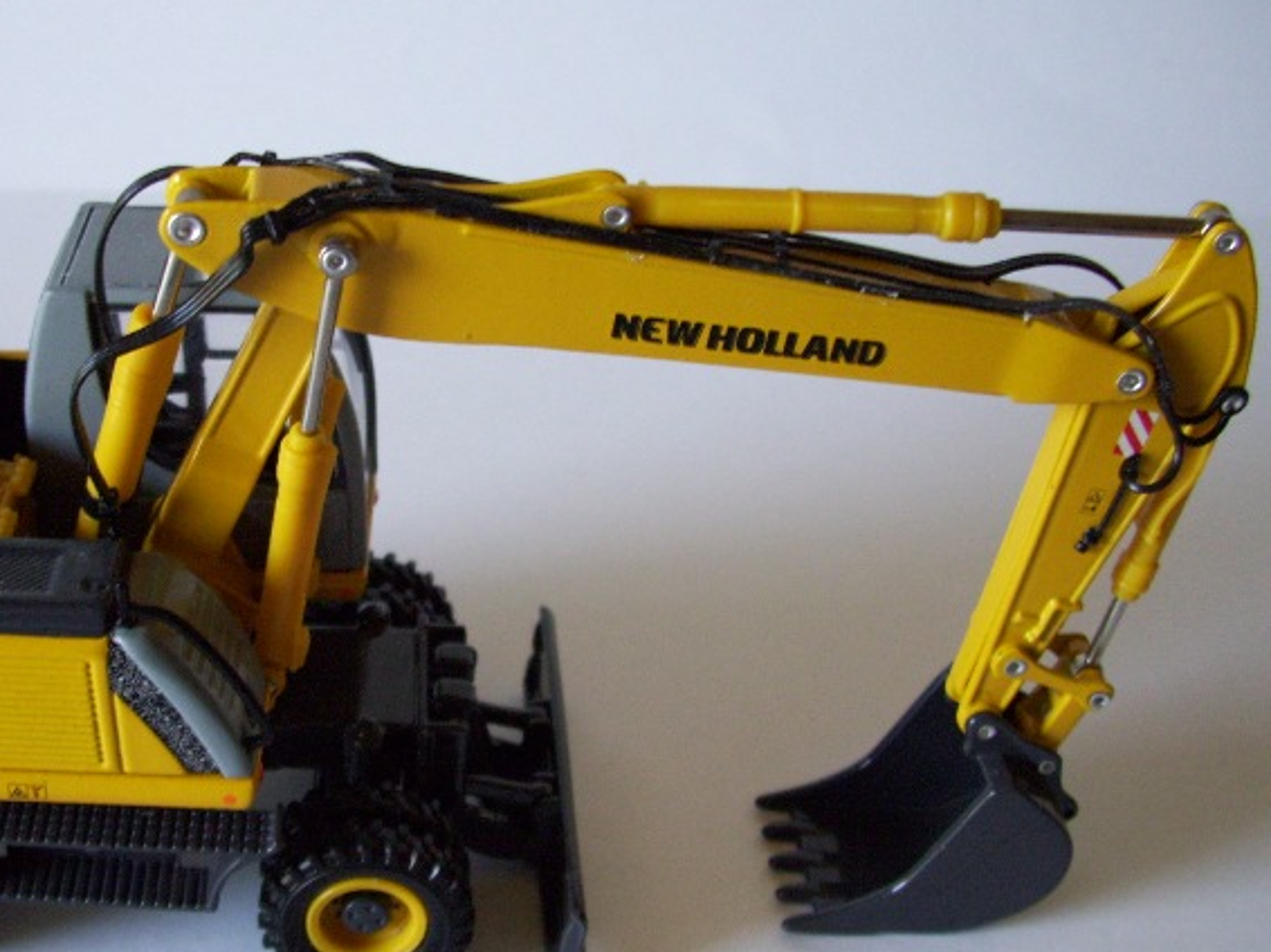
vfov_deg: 30.2
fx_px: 1762
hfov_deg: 39.1
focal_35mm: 48
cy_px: 547
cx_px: 408
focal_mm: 5.7
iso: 160
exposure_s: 1/15
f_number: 2.9
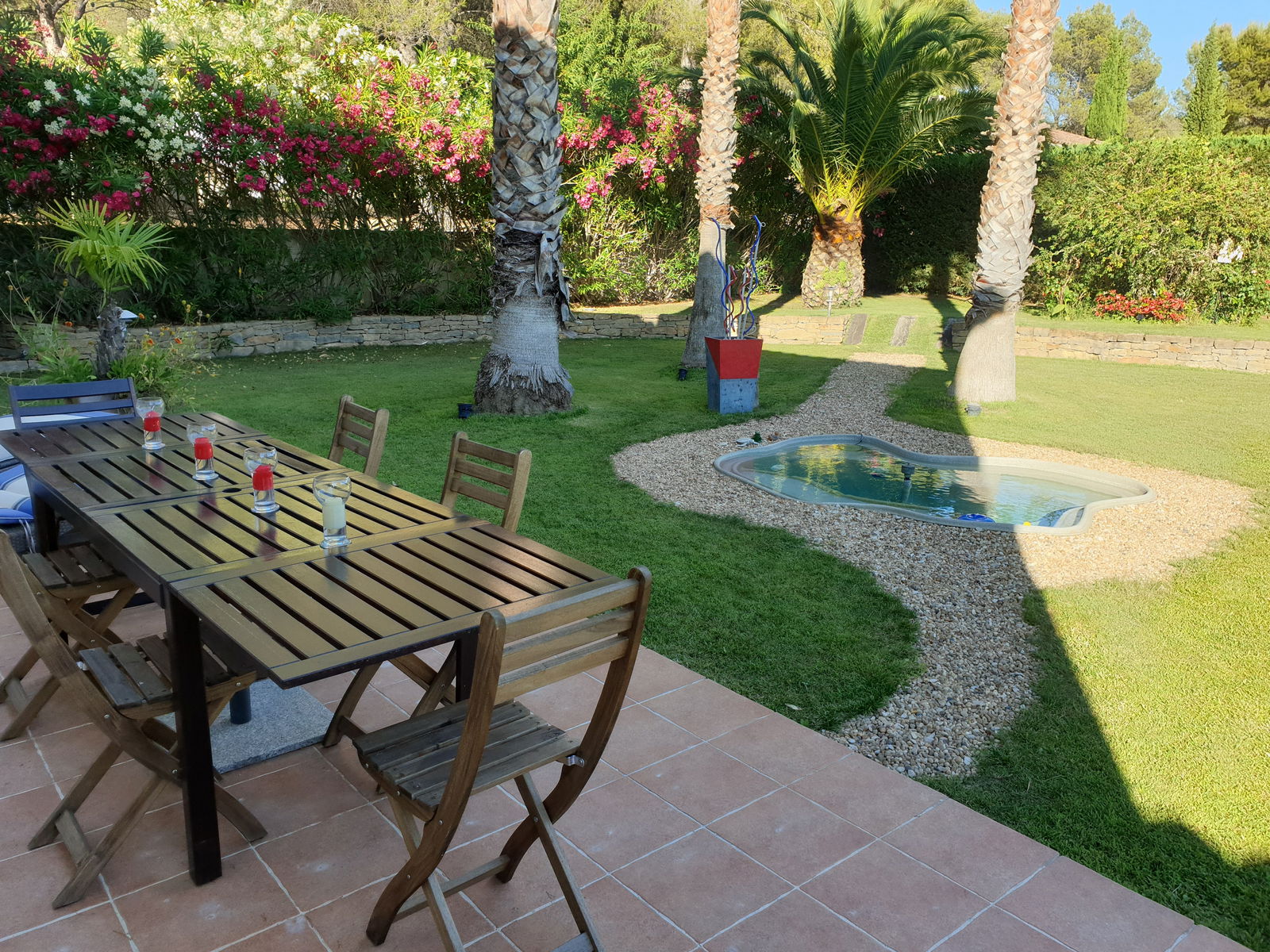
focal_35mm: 26
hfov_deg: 67.3
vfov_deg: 53.1
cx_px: 635
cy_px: 476
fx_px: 954
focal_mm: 4.3
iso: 50
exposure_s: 1/477
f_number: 2.4
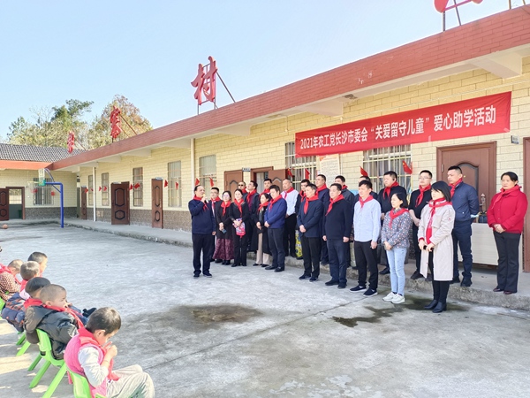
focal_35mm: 25
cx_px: 265
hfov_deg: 69.4
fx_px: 383
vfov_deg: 54.9
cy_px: 199
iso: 294
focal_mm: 4.71
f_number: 1.79
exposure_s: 1/100
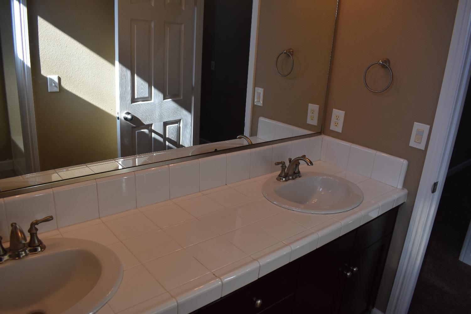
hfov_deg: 67.4
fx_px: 353
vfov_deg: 47.9
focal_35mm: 27
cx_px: 236
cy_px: 157
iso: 400
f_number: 5
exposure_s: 1/250
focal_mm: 18
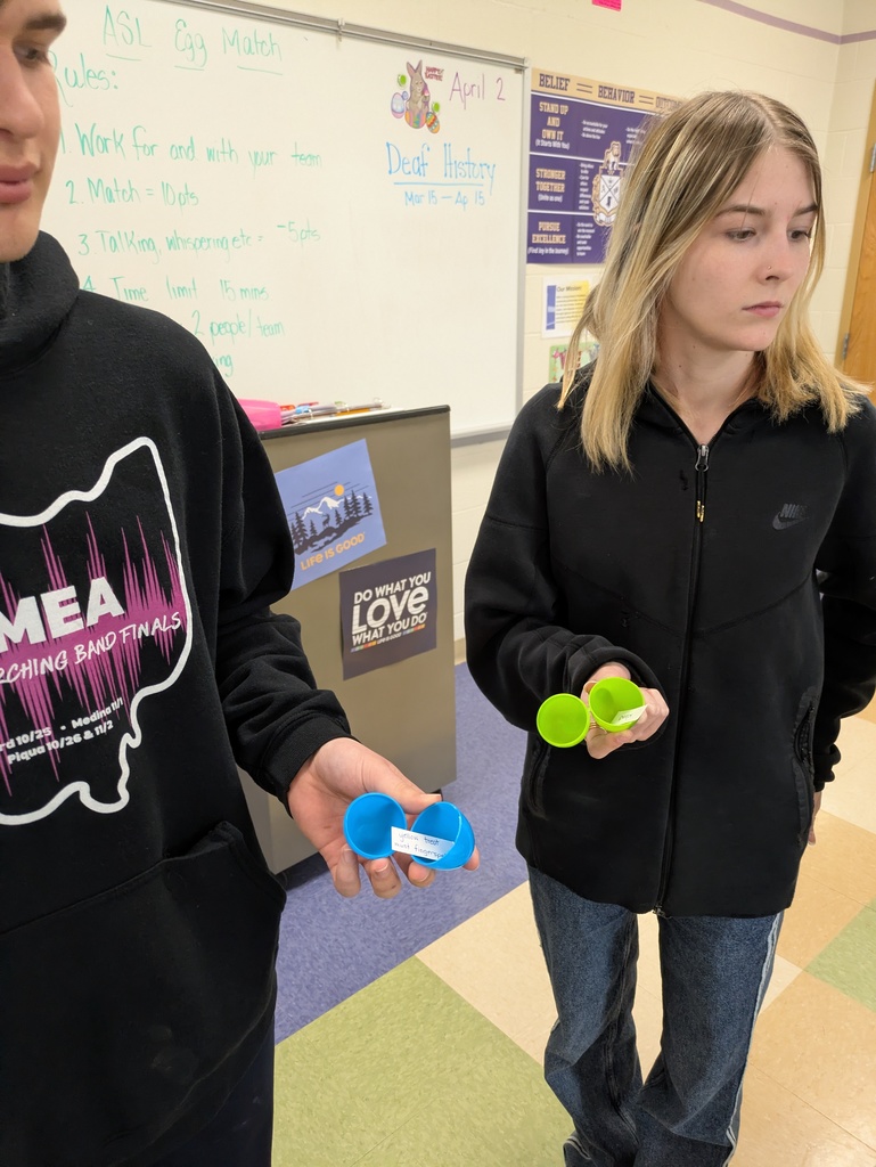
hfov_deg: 54.9
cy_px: 584
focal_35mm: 25
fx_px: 843
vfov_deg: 69.4
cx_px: 438
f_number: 1.89
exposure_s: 1/120
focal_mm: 5.43
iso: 517
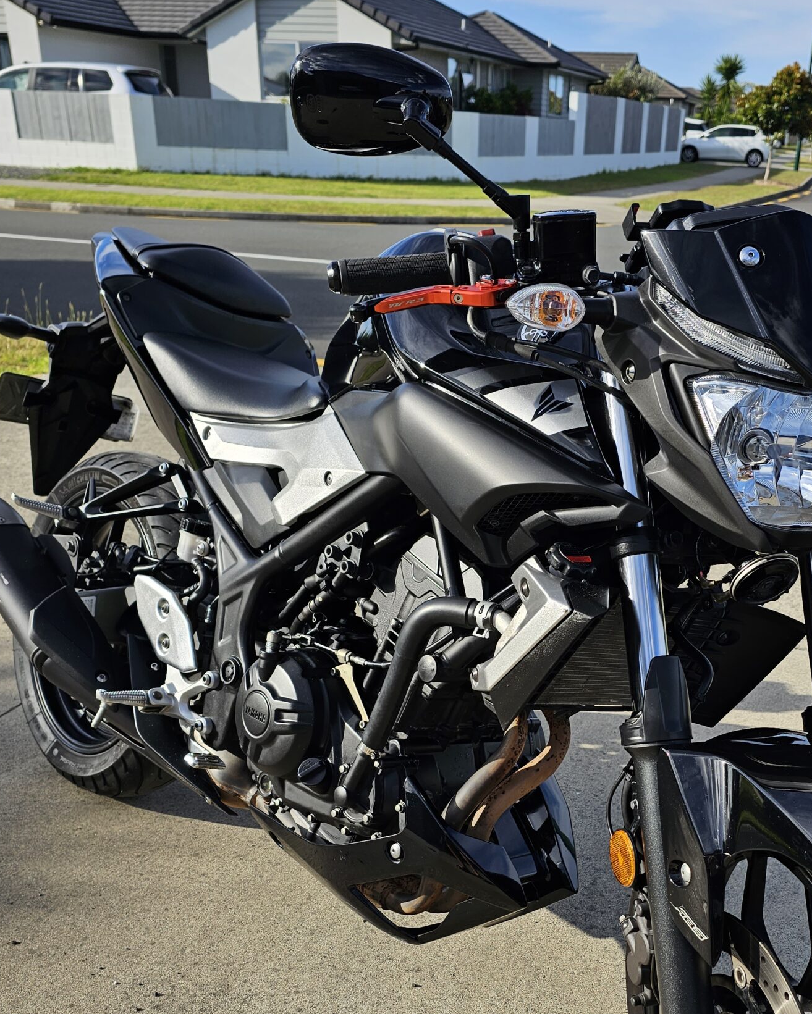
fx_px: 1051
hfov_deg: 42.0
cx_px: 495
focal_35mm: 35
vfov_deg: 50.7
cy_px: 667
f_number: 1.7
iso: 10
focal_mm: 6.3
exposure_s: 1/554
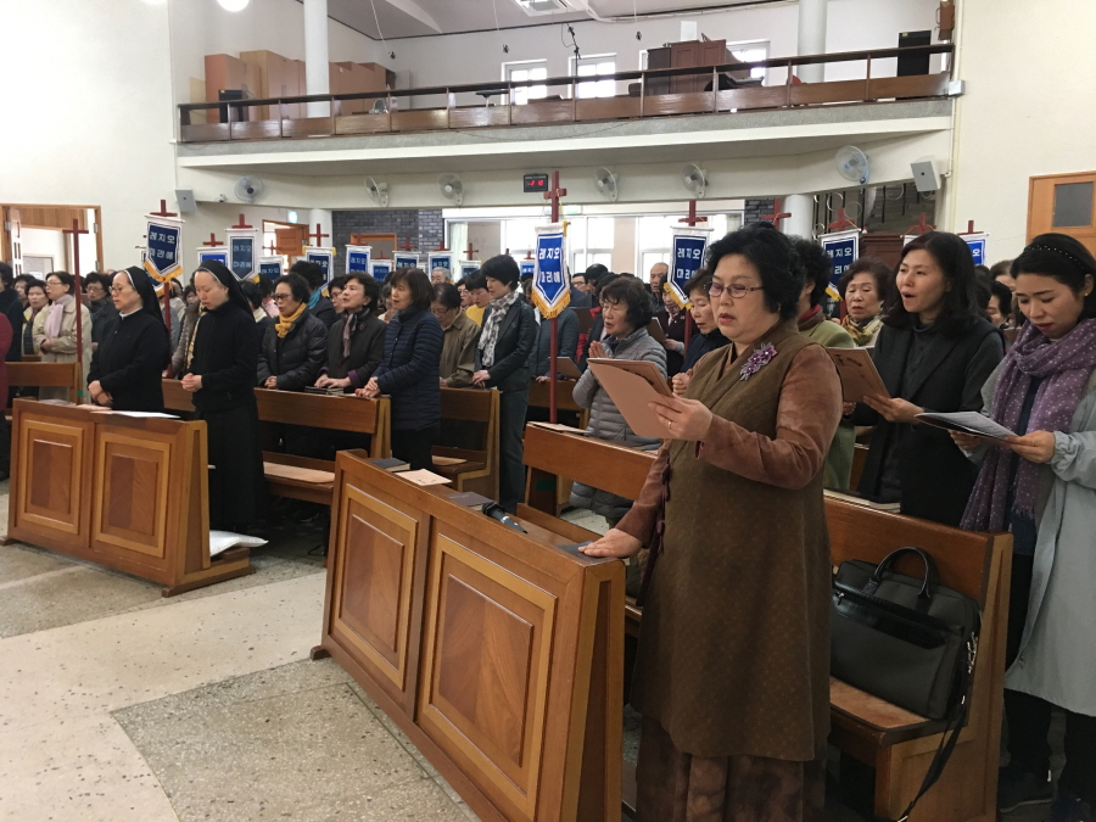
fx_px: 918
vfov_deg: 48.2
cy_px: 411
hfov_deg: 61.7
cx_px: 548
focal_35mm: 29
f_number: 2.2
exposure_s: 1/15
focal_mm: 4.15
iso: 64
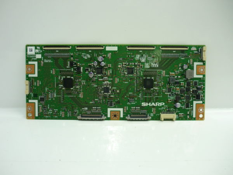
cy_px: 88
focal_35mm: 33
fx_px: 222
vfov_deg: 42.9
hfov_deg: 55.4
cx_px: 116
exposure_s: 1/30
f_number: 2.8
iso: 100
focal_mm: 5.5
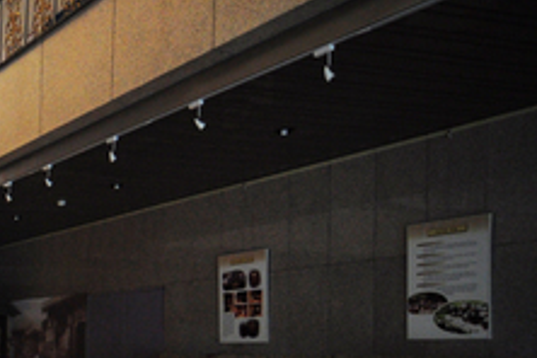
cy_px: 358
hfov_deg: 28.8
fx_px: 761
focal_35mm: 51
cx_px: -218
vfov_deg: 25.2
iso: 1000
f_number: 4
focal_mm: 12
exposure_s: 1/30
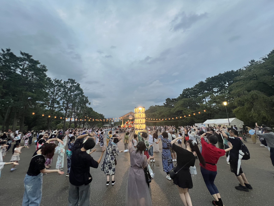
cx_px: 137
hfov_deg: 106.2
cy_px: 103
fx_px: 103
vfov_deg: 89.9
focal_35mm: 13
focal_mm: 1.57
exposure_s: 1/120
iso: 125
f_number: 1.8
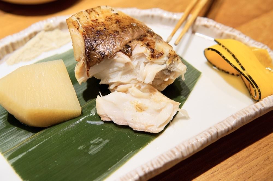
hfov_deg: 43.6
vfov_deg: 29.8
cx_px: 136
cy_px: 90
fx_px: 341
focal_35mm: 45
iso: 400
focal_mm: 30
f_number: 4
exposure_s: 1/60
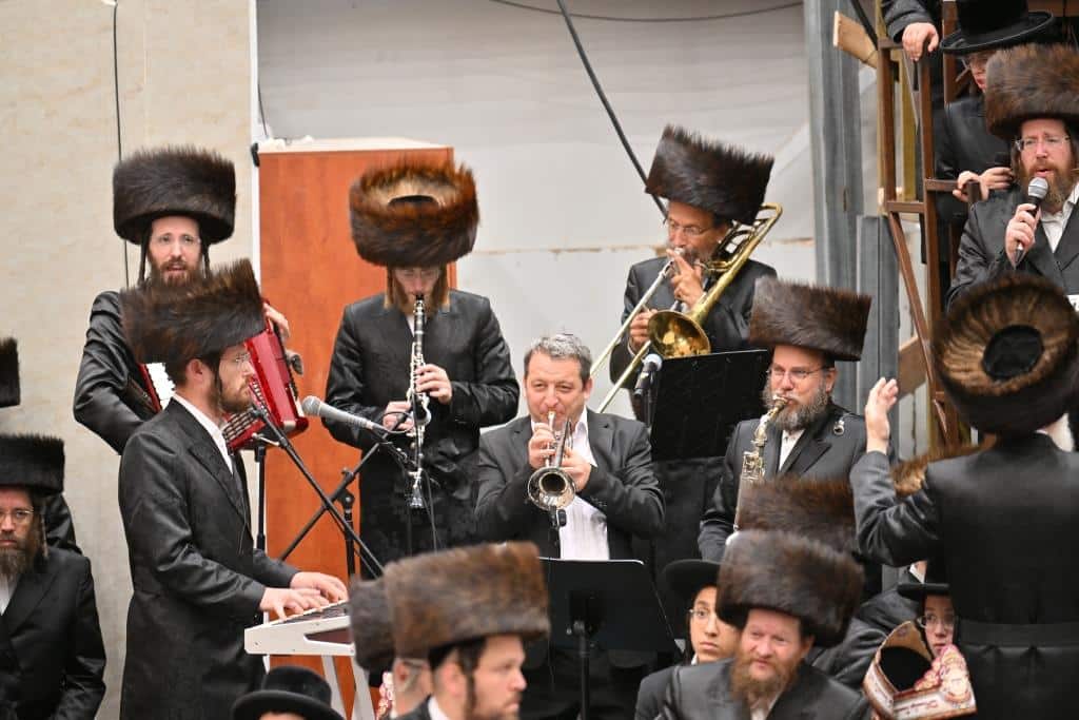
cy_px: 360
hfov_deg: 10.3
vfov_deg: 6.9
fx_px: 5995
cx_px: 540
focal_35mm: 200
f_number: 2.8
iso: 640
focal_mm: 200
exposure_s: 1/400
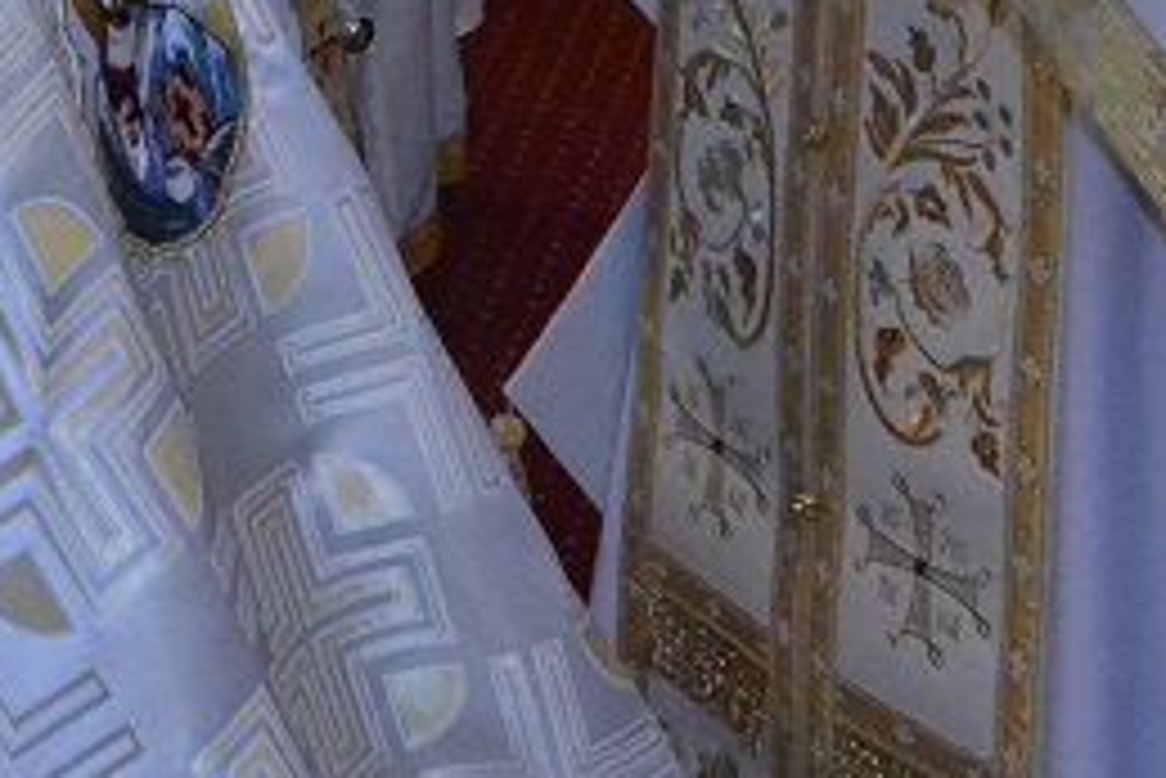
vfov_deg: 9.8
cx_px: -342
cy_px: -1016
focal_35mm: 125
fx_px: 4051
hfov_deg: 15.6
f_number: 6.3
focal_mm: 18
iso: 3200
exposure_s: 1/30
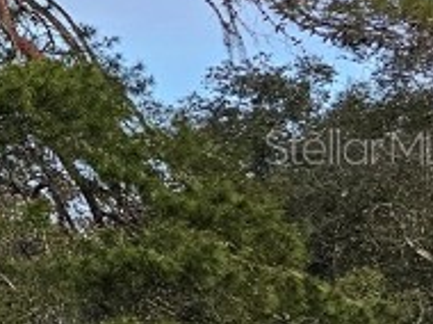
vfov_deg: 11.9
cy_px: 146
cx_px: -688
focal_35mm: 124
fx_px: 1549
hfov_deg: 11.9
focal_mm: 6.3
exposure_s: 1/359
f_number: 1.7
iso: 250
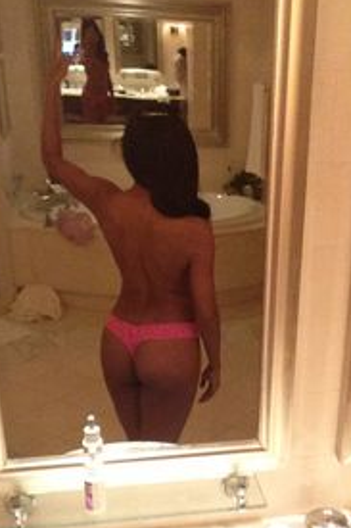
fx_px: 776
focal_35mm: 53
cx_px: 257
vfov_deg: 36.9
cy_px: 376
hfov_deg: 25.2
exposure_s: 1/24
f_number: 2.4
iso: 250
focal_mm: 2.18
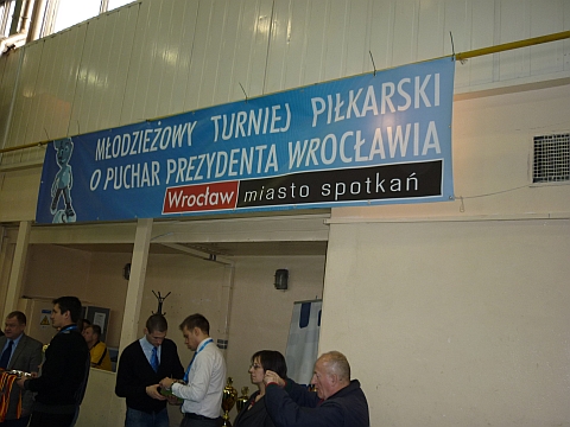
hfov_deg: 55.4
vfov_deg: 42.9
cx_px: 285
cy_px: 214
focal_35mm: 33
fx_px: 543
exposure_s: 1/60
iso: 125
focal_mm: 5.5
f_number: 2.8
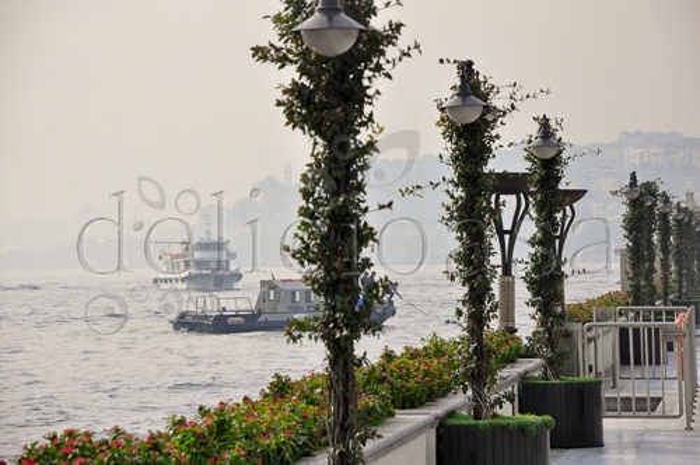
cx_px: 350
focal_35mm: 158
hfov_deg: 13.1
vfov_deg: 8.7
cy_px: 232
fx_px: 3058
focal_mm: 105
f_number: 9
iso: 200
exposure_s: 1/320
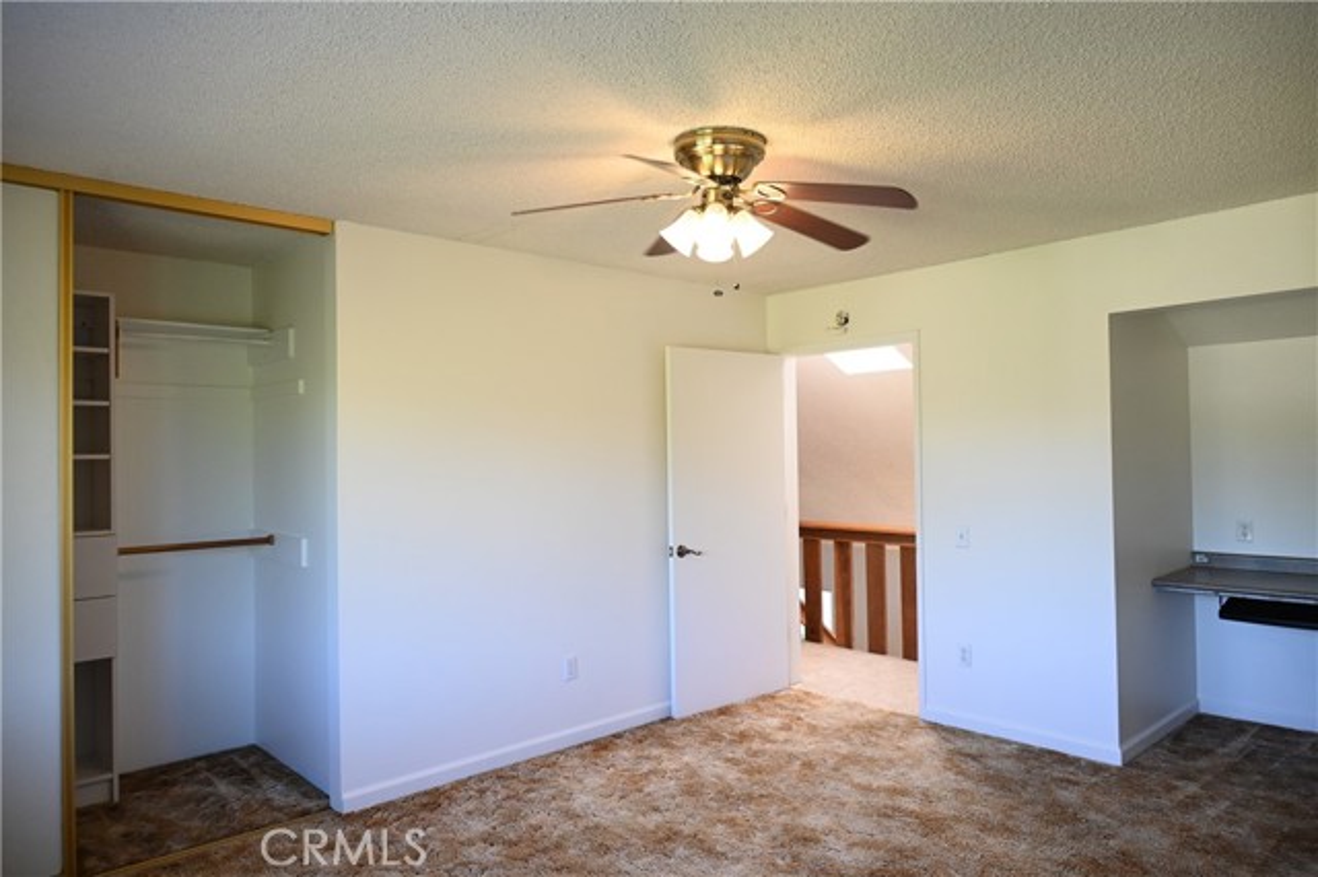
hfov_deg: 73.8
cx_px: 659
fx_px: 878
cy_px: 438
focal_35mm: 24
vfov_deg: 53.1
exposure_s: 1/125
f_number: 5.6
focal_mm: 24
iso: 1600
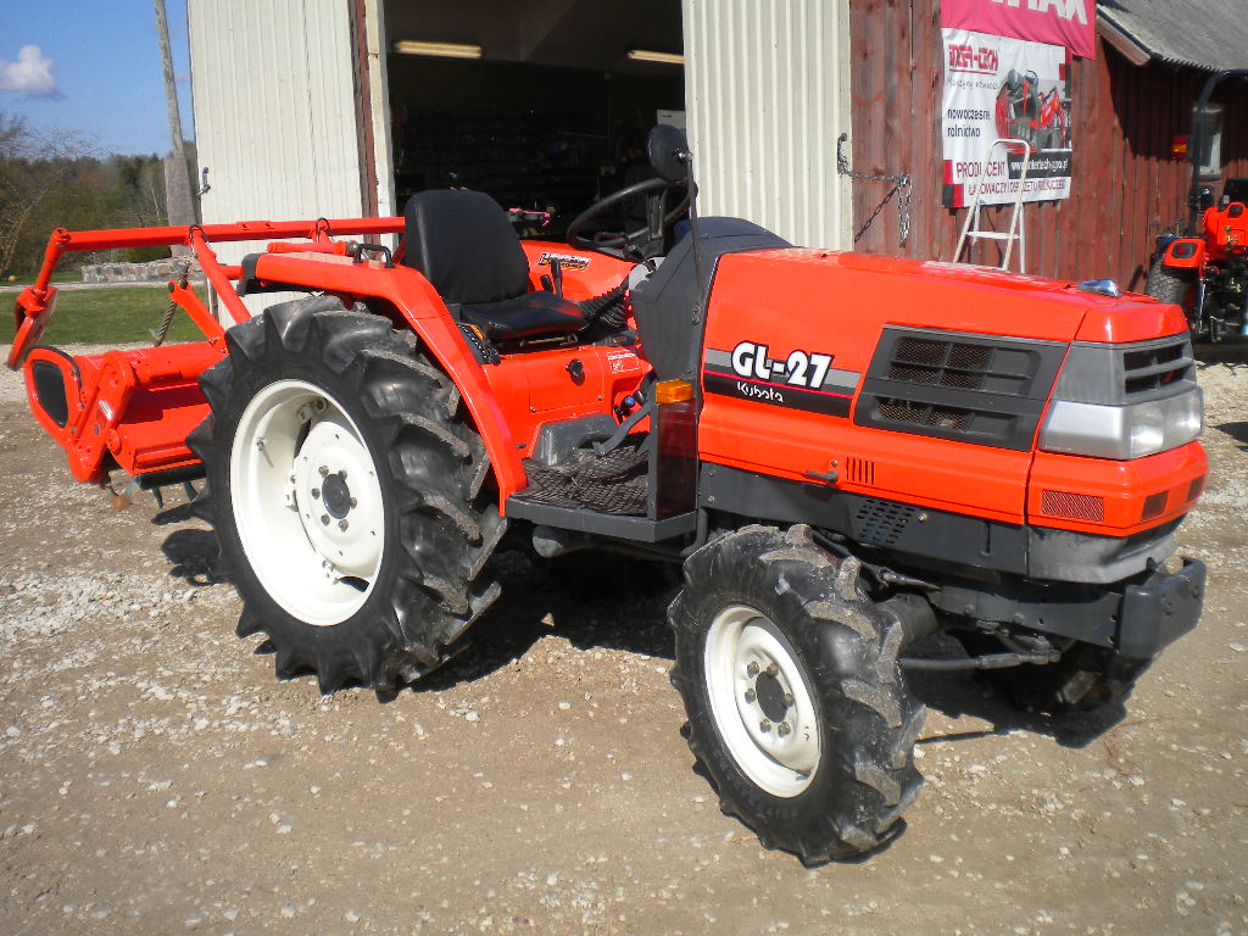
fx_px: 1478
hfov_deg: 45.8
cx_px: 624
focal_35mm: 41
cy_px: 468
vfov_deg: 35.1
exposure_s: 1/730
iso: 80
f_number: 4.9
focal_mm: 7.4
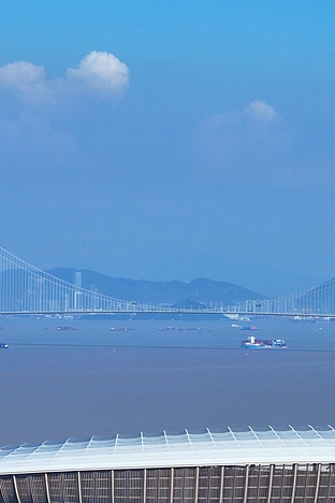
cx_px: 227
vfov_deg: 7.0
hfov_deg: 4.7
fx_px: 4117
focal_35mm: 295
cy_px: 258
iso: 100
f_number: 3.4
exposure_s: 1/120
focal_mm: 30.71
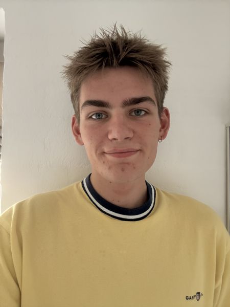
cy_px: 154
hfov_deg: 58.9
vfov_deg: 73.9
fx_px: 204
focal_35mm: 23
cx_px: 115
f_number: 1.9
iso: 320
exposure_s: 1/41
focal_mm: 2.69
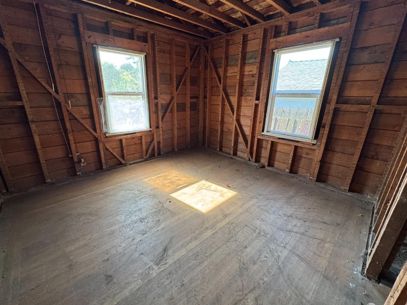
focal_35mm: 15
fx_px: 176
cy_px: 151
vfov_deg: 81.7
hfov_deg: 98.1
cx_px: 193
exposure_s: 1/99
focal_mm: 2.22
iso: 250
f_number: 2.2
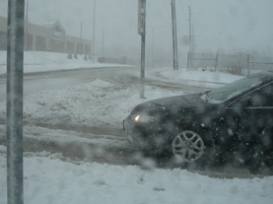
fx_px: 378
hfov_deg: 39.6
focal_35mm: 48
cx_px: 115
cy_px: 83
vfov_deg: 30.1
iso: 50
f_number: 2.8
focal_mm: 7.8
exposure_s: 1/165
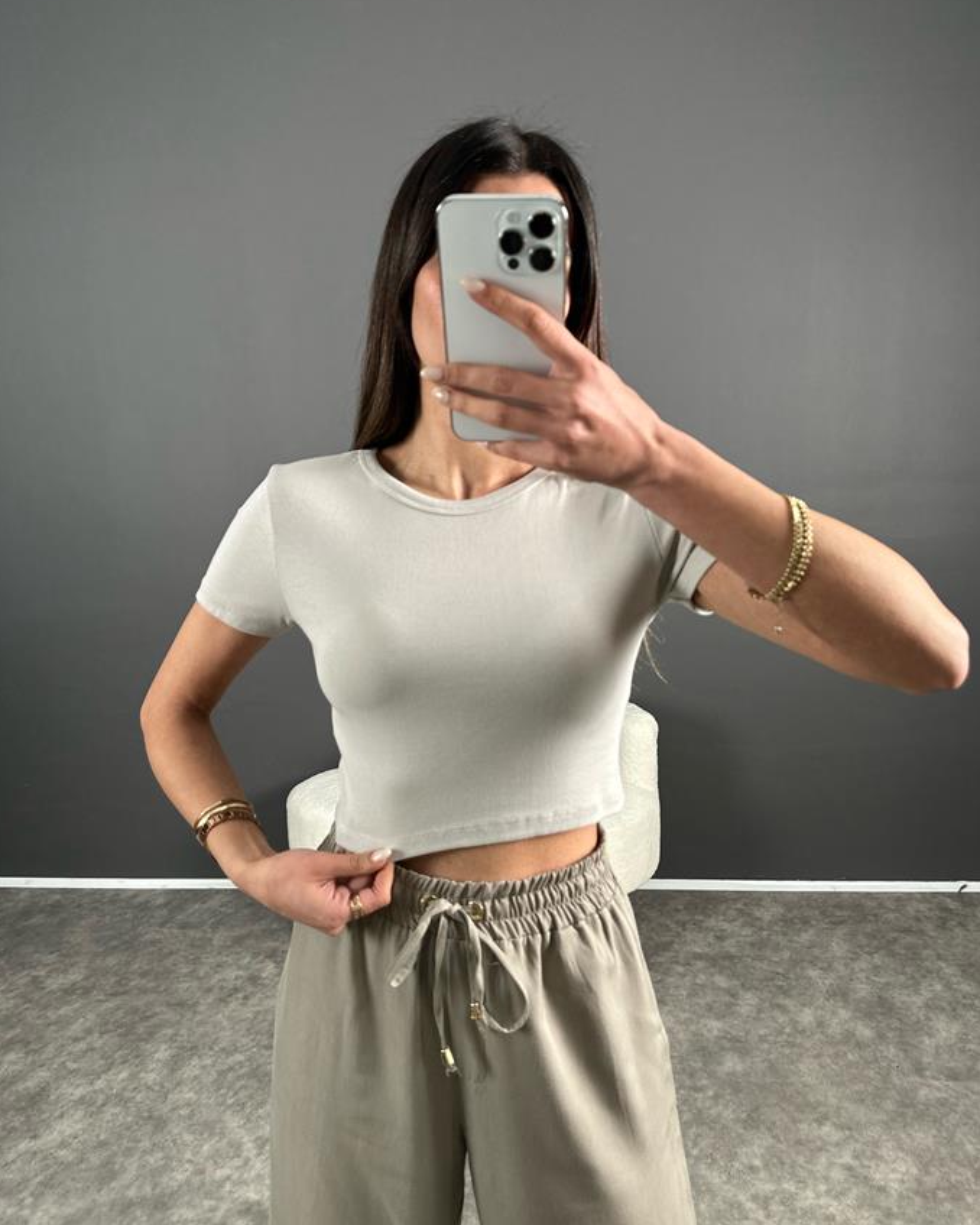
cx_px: 499
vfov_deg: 66.0
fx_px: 942
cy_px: 635
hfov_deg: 54.9
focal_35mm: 26
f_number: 1.78
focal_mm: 6.86
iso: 160
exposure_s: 1/121
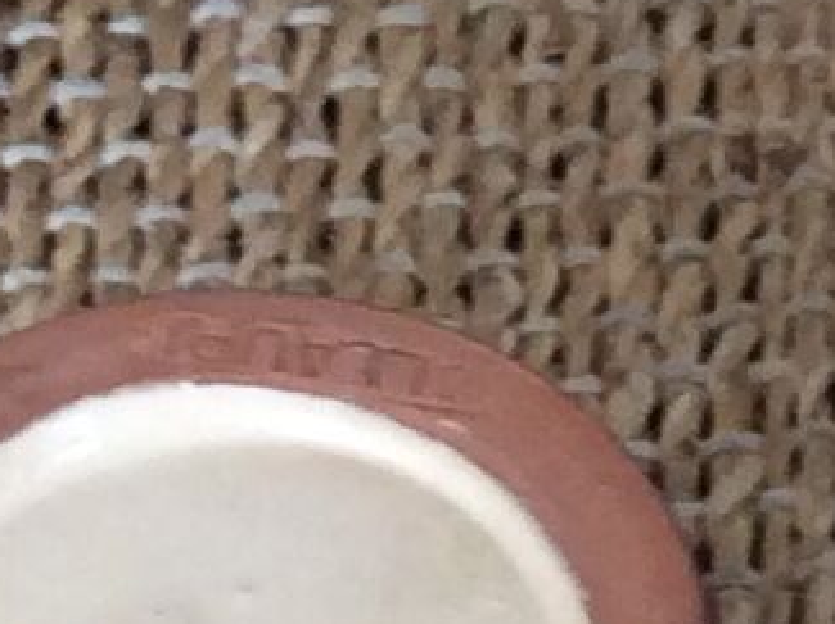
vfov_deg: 5.7
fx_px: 6144
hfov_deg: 7.7
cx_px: 1012
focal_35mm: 255
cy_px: 1338
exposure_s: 1/25
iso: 50
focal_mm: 3.3
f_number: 2.4
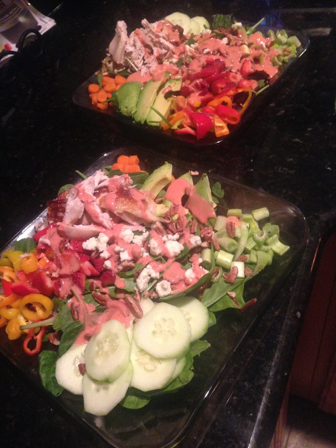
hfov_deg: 42.9
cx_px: 168
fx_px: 427
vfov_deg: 55.4
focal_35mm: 33
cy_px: 224
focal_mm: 4.12
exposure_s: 1/15
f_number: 2.4
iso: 500
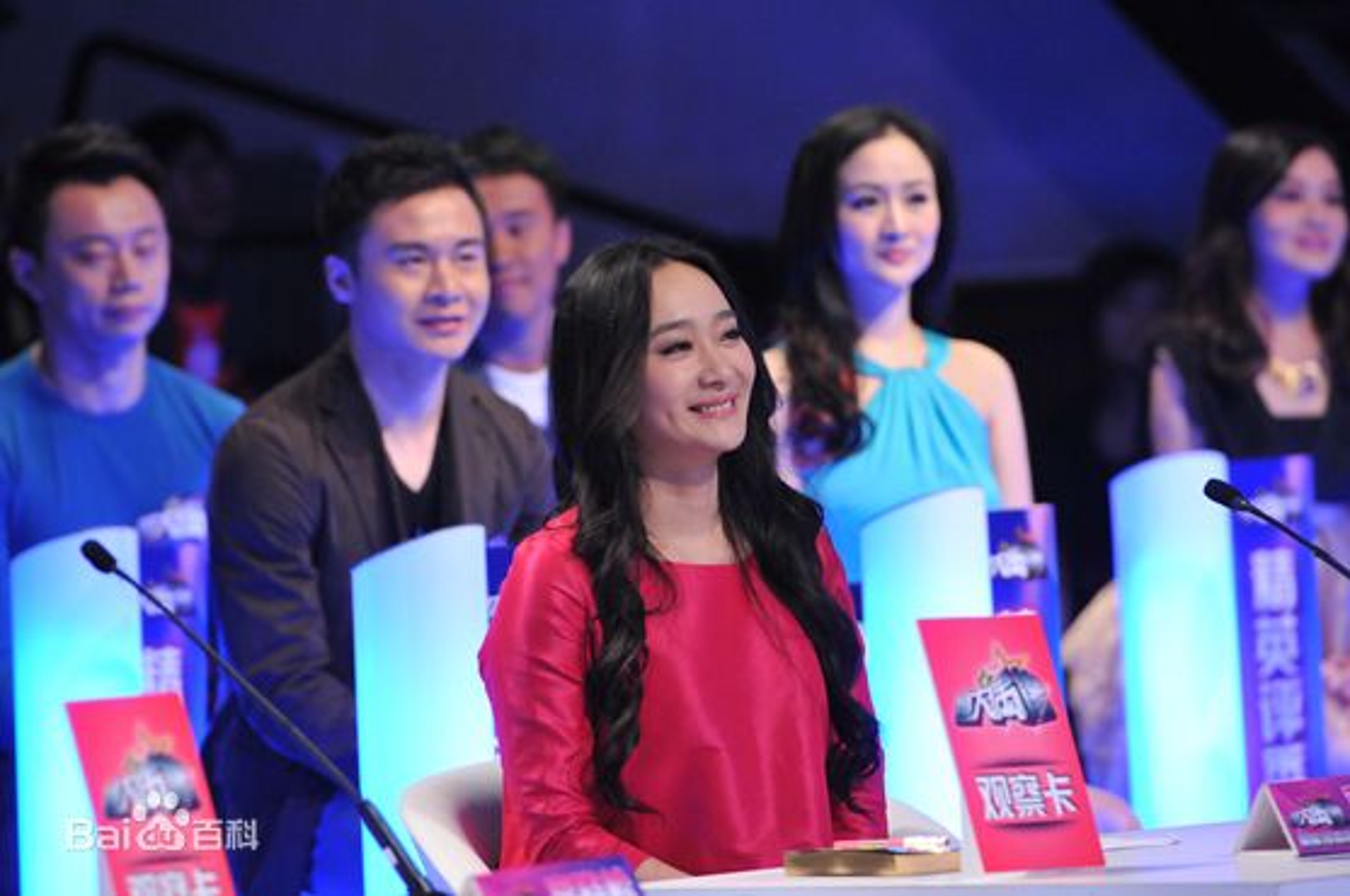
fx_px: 11237
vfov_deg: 4.6
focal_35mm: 300
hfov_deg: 6.9
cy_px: 448
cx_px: 675
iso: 1600
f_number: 4
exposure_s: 1/200
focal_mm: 200
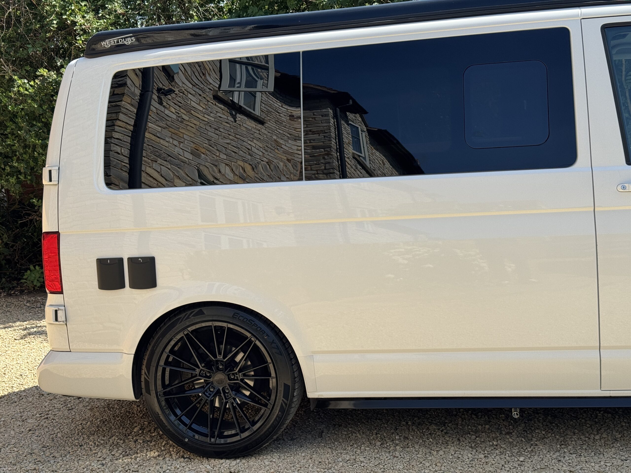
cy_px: 236
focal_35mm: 48
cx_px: 316
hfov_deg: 39.7
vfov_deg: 30.3
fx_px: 875
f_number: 1.78
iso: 64
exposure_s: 1/1984
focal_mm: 6.76
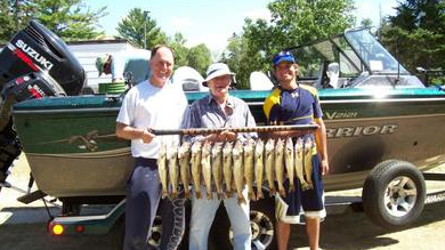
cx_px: 226
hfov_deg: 52.8
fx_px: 448
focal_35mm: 38
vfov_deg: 31.1
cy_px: 151
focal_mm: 5.6
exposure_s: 1/883
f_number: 2.7
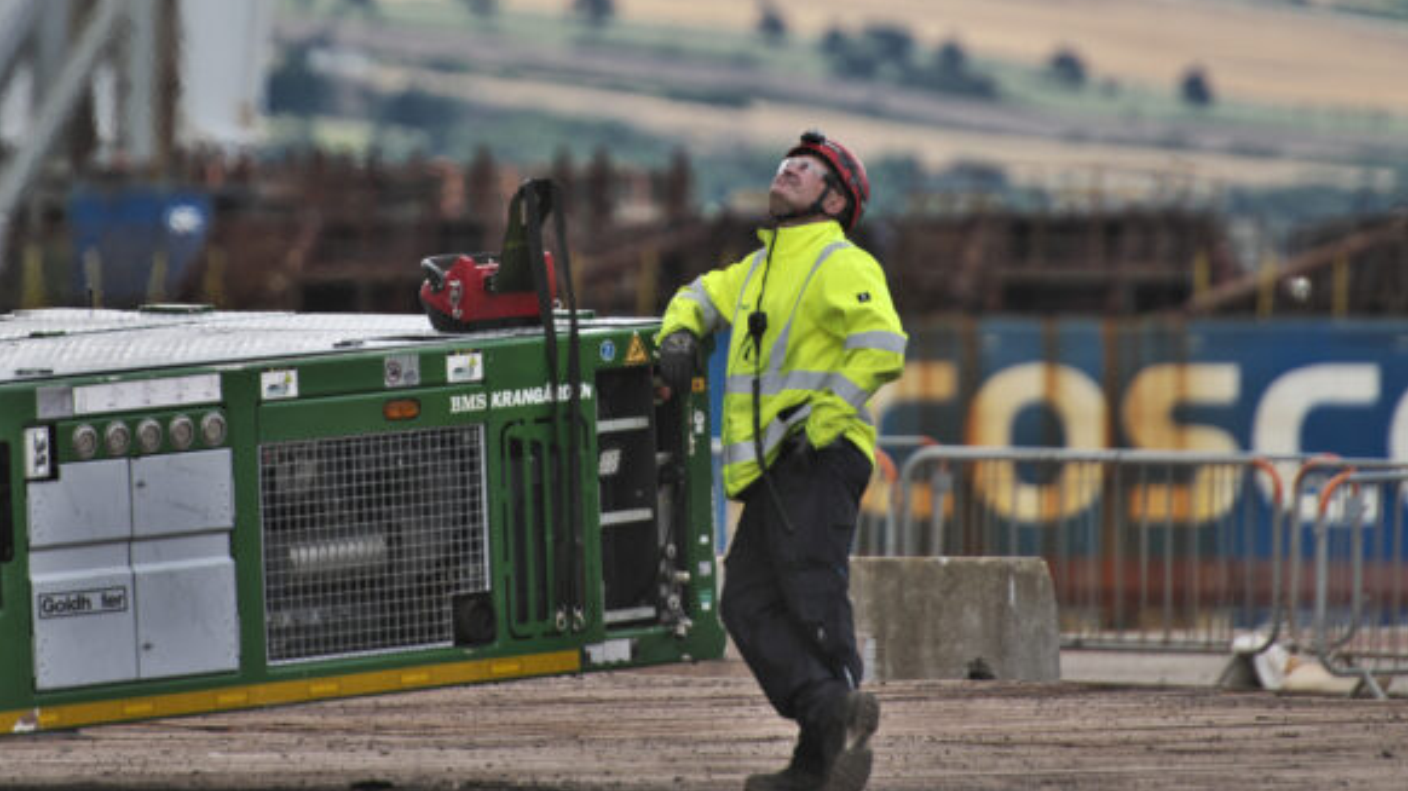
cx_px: 593
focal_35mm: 540
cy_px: 218
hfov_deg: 4.0
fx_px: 20155
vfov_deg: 2.2
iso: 200
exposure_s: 1/800
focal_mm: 400
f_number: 5.6
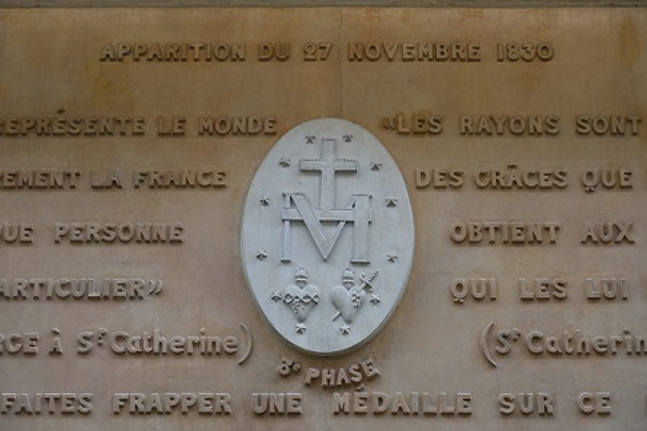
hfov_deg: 28.9
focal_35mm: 70
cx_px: 324
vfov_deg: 19.4
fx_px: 1258
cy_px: 216
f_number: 3.5
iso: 125
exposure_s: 1/80
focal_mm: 25.7
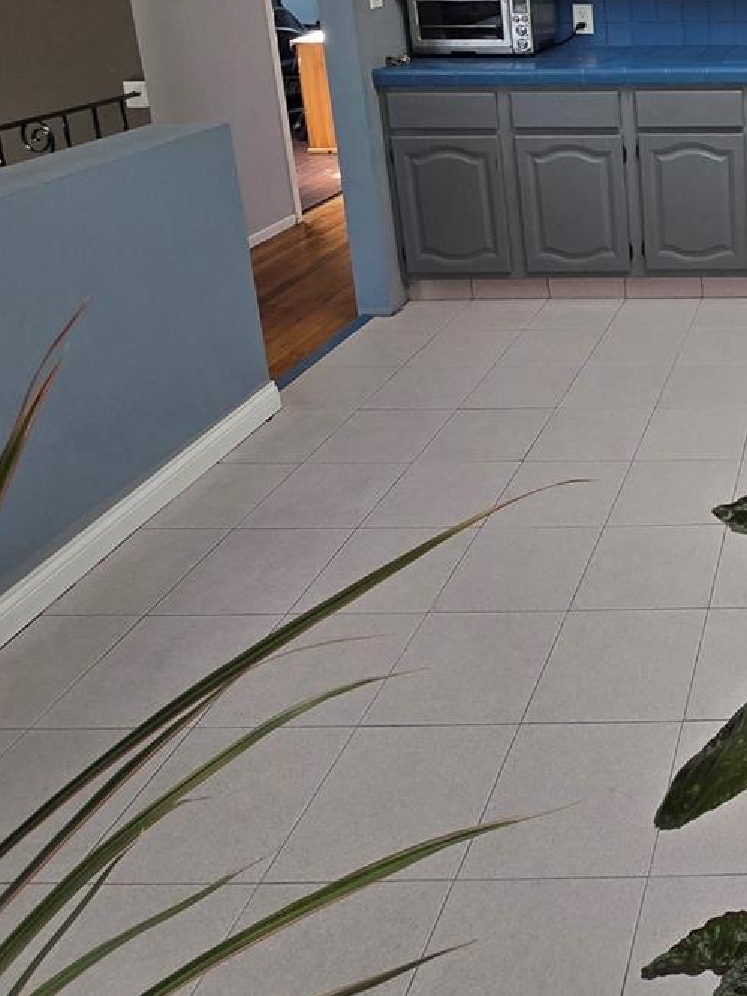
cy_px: 176
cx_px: 853
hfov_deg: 37.6
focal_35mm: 30
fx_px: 864
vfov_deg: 55.1
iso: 50
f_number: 2.2
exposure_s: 1/120
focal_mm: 2.2
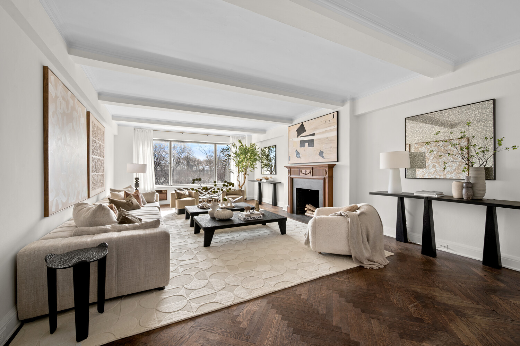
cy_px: 173
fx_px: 202
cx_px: 260
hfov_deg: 104.3
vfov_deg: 81.1
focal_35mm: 14
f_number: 11
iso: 320
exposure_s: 1/4
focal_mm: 14
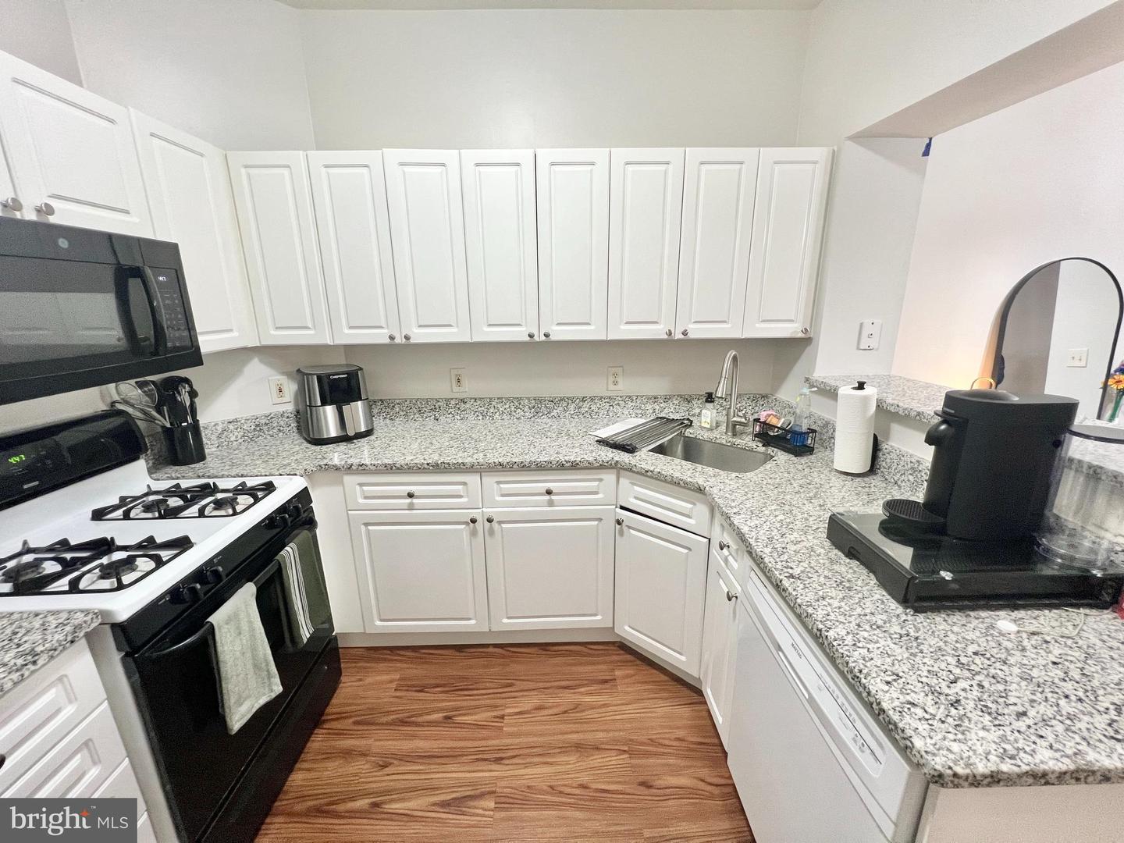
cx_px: 562
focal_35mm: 13
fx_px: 422
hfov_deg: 106.2
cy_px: 422
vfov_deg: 89.9
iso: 200
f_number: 1.8
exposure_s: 1/60
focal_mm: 1.57
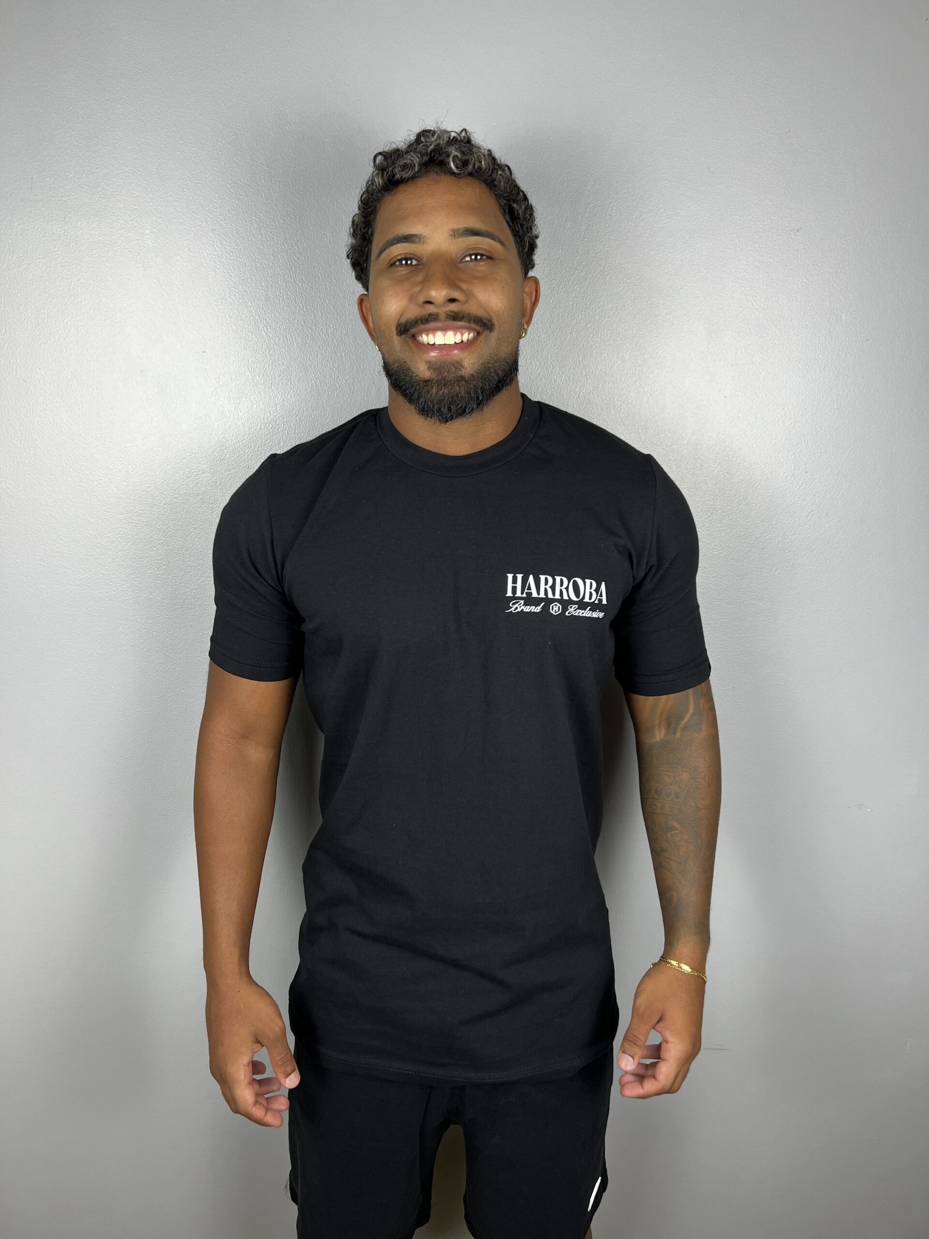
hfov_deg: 53.1
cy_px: 620
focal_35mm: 26
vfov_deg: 67.3
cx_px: 464
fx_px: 930
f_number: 1.5
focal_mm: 5.7
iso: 80
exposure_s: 1/120
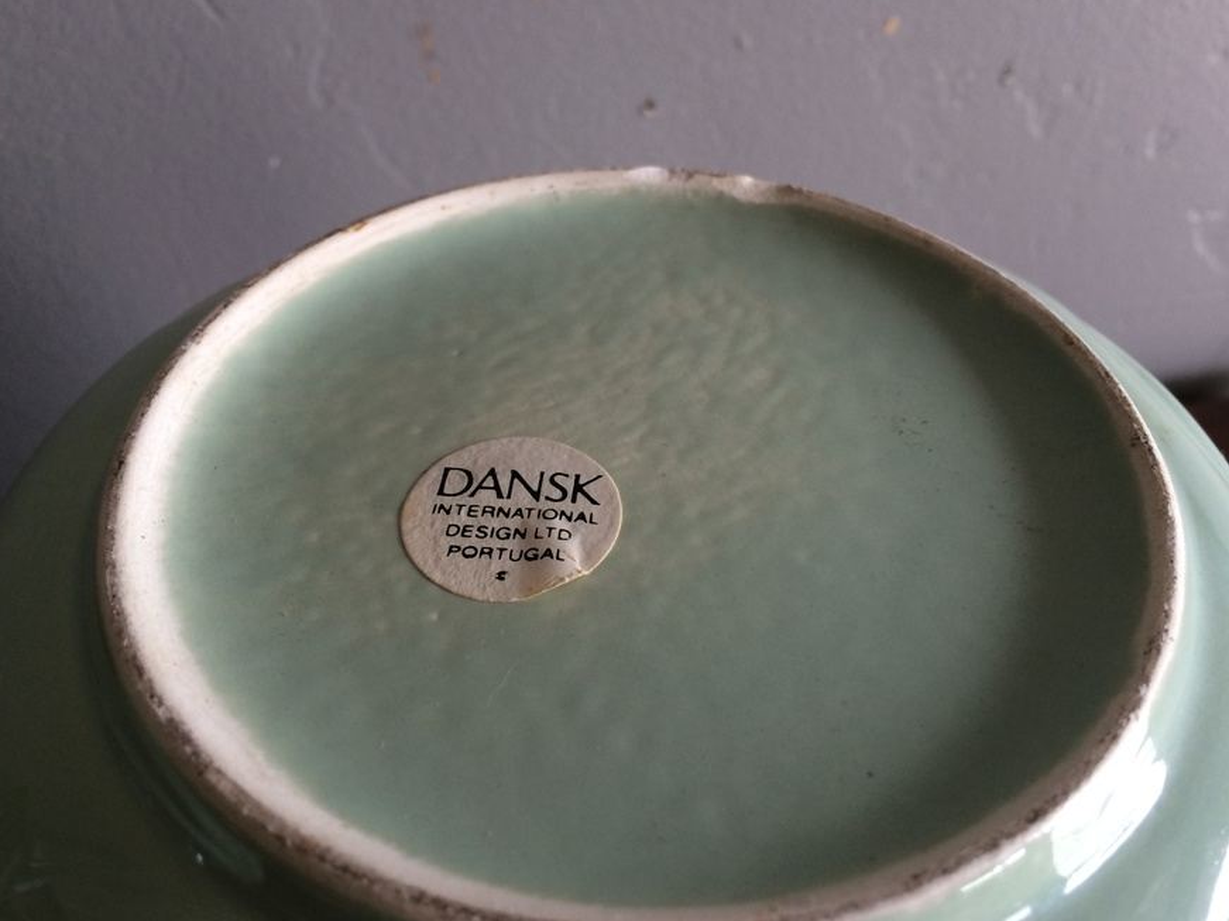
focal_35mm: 31
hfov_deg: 58.4
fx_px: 1100
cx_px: 624
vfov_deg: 45.4
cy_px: 472
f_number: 2.2
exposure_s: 1/30
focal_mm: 4.12
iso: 40
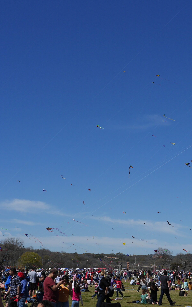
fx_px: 595
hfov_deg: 18.1
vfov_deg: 29.0
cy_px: 153
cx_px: 166
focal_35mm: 71
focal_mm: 25
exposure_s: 1/2000
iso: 200
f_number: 5.6
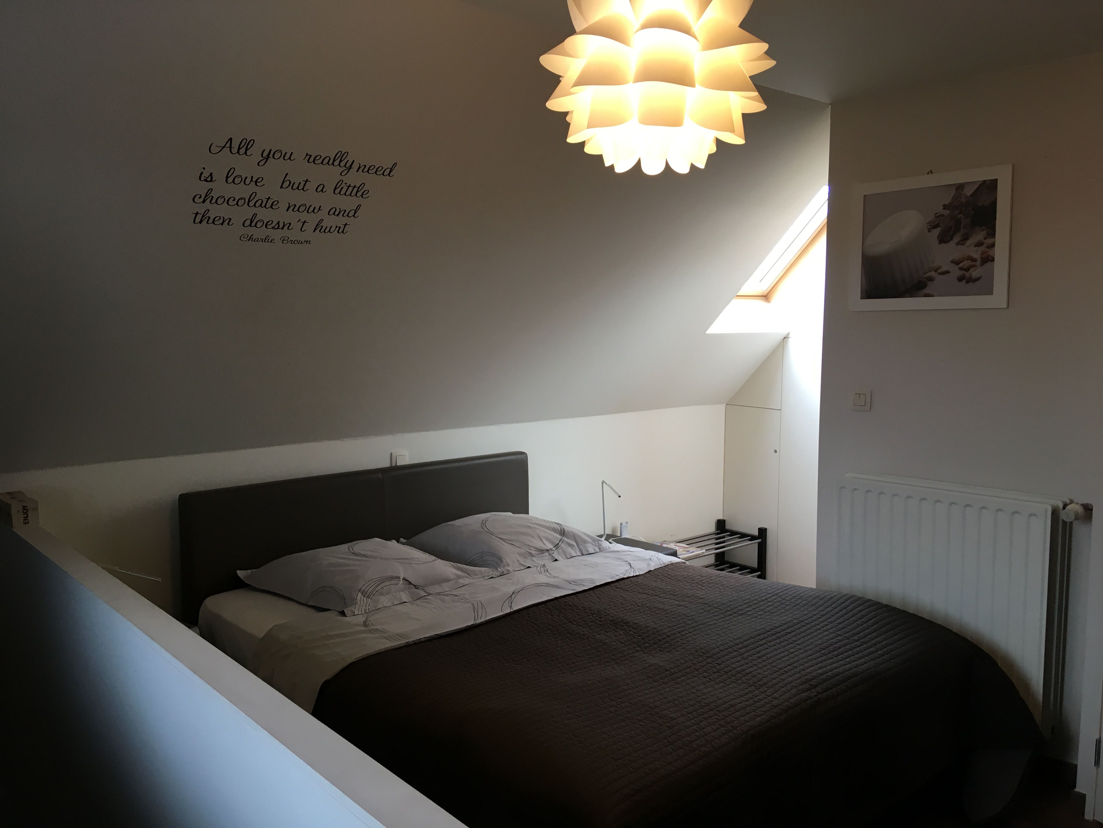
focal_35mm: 29
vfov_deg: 48.2
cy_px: 414
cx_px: 552
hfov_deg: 61.7
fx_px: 924
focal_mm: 4.15
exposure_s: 1/33
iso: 64
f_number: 2.2
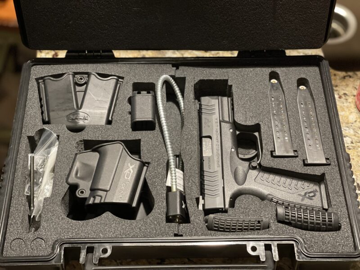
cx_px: 180
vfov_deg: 22.9
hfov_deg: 30.3
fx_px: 666
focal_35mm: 64
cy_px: 135
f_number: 2.2
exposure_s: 1/24
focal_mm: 7.5
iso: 400
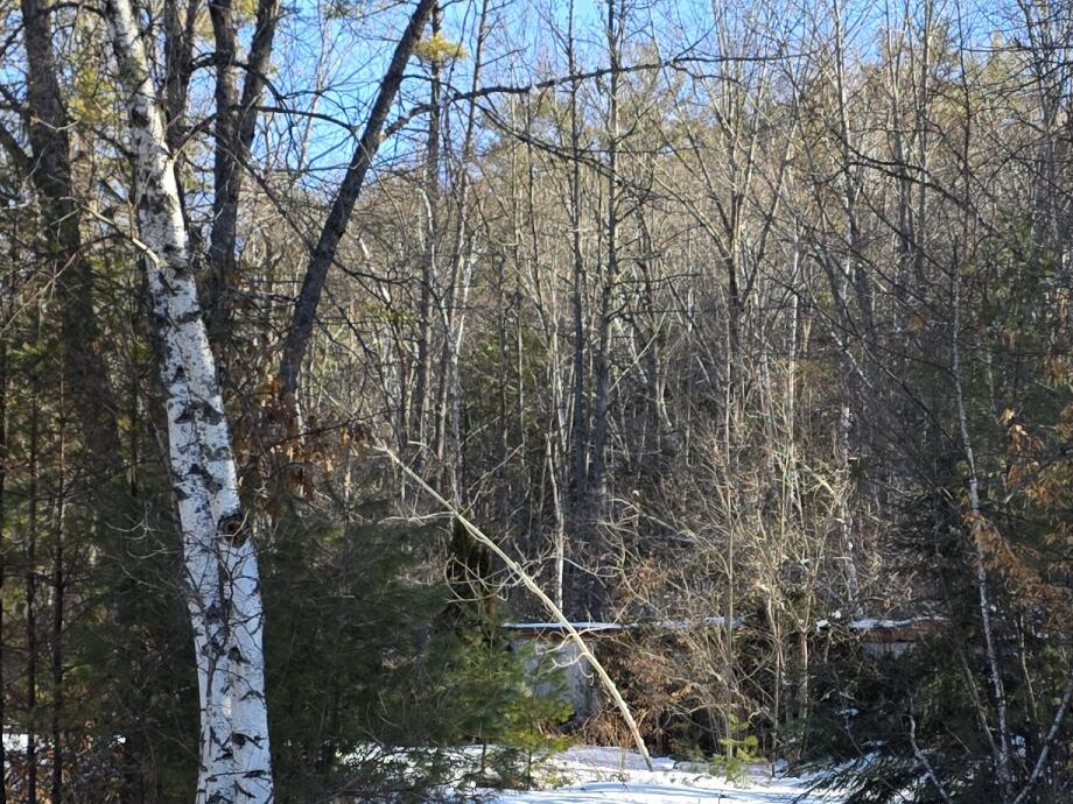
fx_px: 2325
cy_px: 714
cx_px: 835
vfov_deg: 19.3
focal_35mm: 75
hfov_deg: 25.6
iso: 80
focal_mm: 6.3
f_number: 1.7
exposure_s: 1/1222
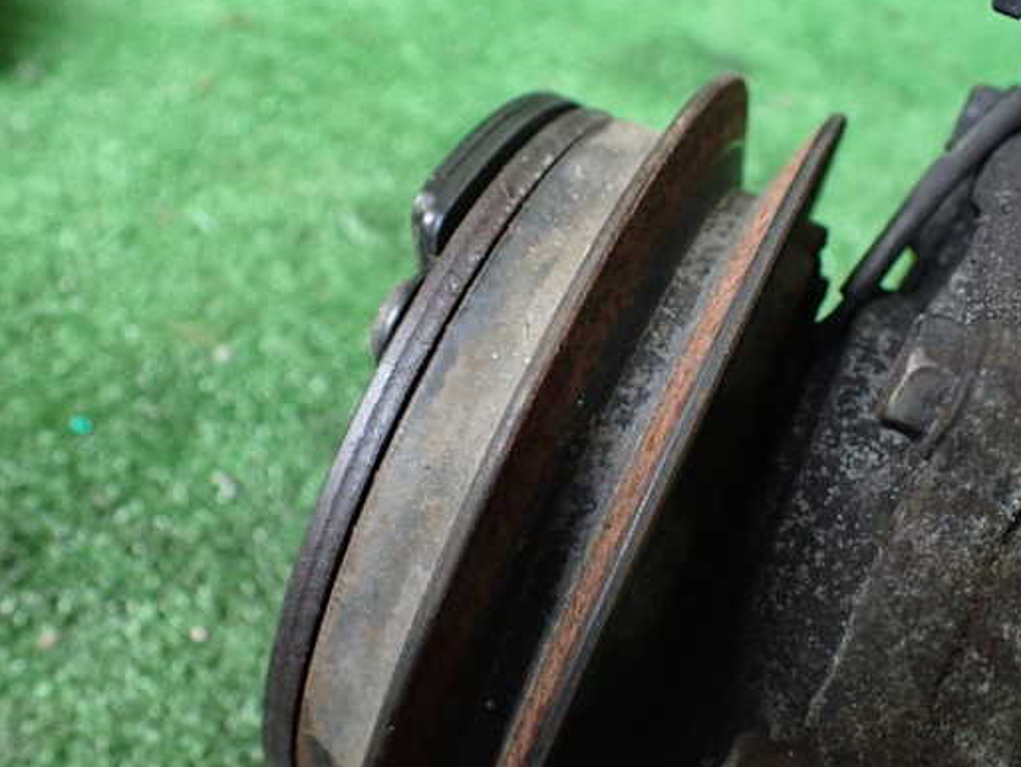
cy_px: 389
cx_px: 562
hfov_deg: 52.5
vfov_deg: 40.7
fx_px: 1033
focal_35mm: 35
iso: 800
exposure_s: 1/125
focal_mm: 5.4
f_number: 2.3
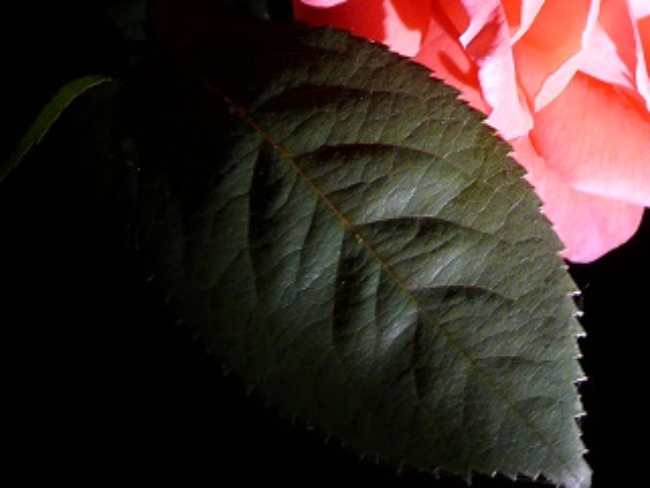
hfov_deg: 21.5
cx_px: 595
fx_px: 1672
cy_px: -63
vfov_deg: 16.1
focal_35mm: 89
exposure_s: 1/30
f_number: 2.8
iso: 125
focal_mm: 7.4
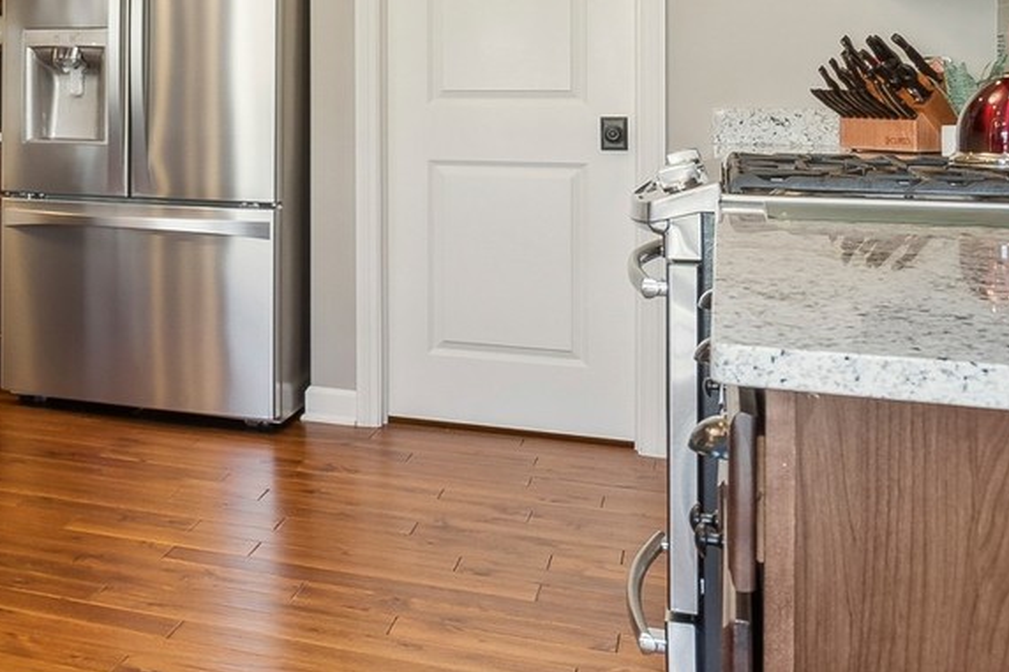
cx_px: -220
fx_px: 1429
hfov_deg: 31.9
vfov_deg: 25.9
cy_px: 120
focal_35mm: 51
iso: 320
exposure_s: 1/20
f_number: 8
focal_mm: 12
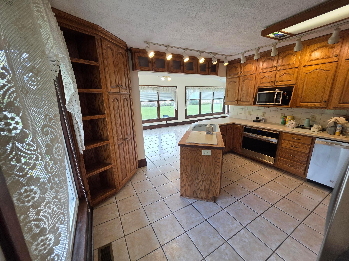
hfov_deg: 106.2
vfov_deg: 89.9
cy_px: 130
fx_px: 131
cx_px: 174
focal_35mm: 13
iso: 64
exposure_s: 1/120
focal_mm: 2.2
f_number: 1.9
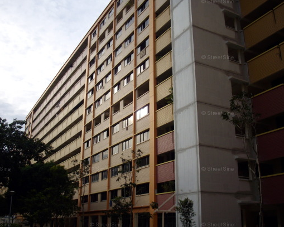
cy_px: 114
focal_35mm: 39
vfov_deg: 38.2
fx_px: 328
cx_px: 132
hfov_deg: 46.8
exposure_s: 1/250
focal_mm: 6.2
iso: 80
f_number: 5.6
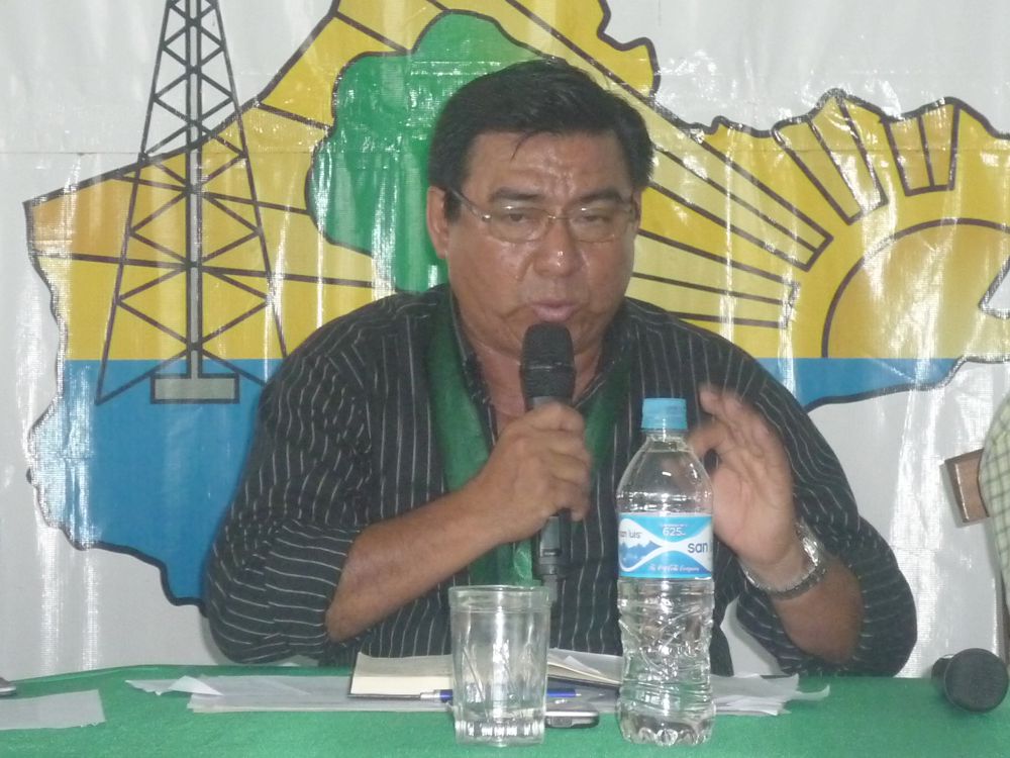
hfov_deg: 17.4
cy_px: 379
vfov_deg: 13.1
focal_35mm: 113
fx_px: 3297
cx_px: 505
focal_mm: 11.7
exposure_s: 1/50
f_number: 4
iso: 500
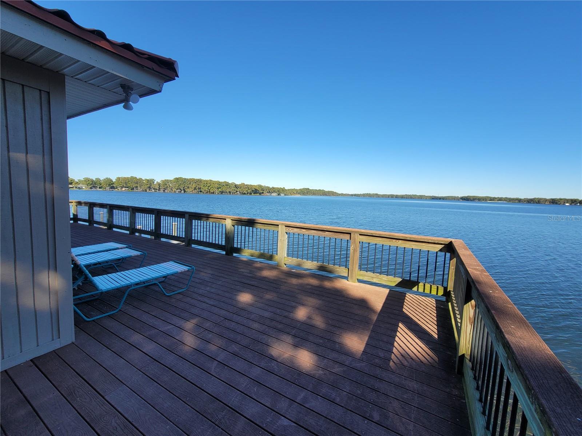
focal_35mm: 13
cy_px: 218
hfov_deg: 106.2
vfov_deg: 89.9
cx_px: 291
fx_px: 219
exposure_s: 1/1108
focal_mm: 2.2
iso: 64
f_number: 2.2
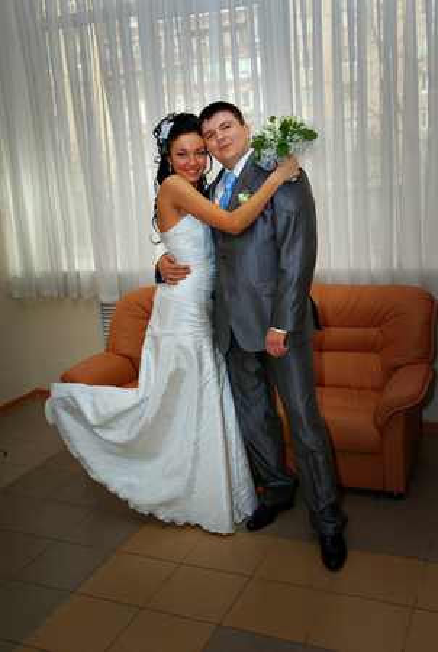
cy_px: 326
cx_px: 219
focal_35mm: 39
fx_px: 708
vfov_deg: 49.5
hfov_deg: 34.4
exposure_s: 1/125
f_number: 8
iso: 400
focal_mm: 26
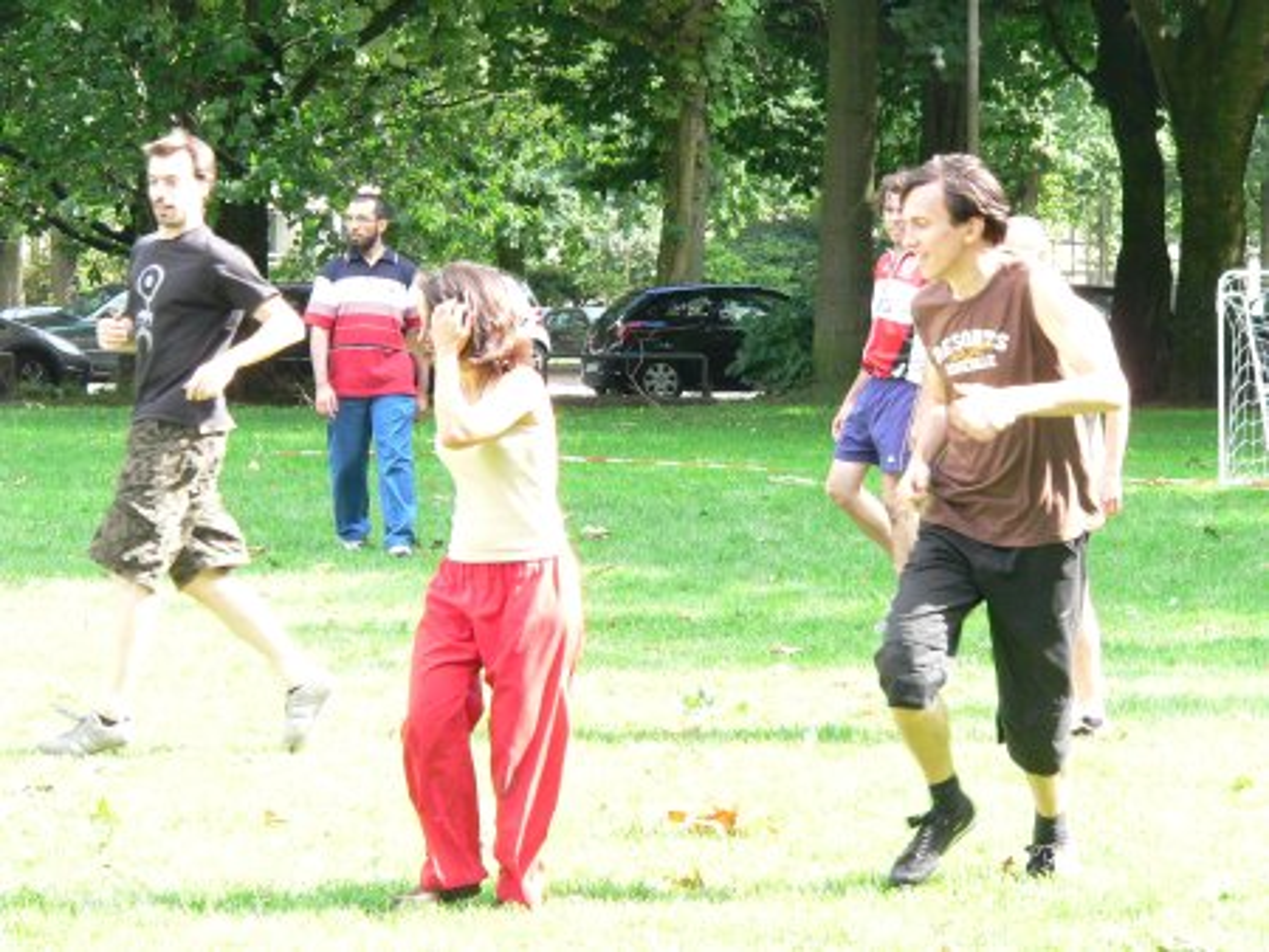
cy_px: 476
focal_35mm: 162
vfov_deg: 9.2
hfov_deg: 12.2
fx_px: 5942
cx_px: 634
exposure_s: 1/200
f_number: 5.2
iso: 400
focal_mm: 27
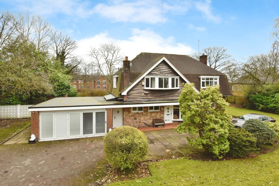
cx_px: 140
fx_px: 124
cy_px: 93
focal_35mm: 16
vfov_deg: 73.8
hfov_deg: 96.7
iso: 500
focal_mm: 16
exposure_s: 1/500
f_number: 6.3
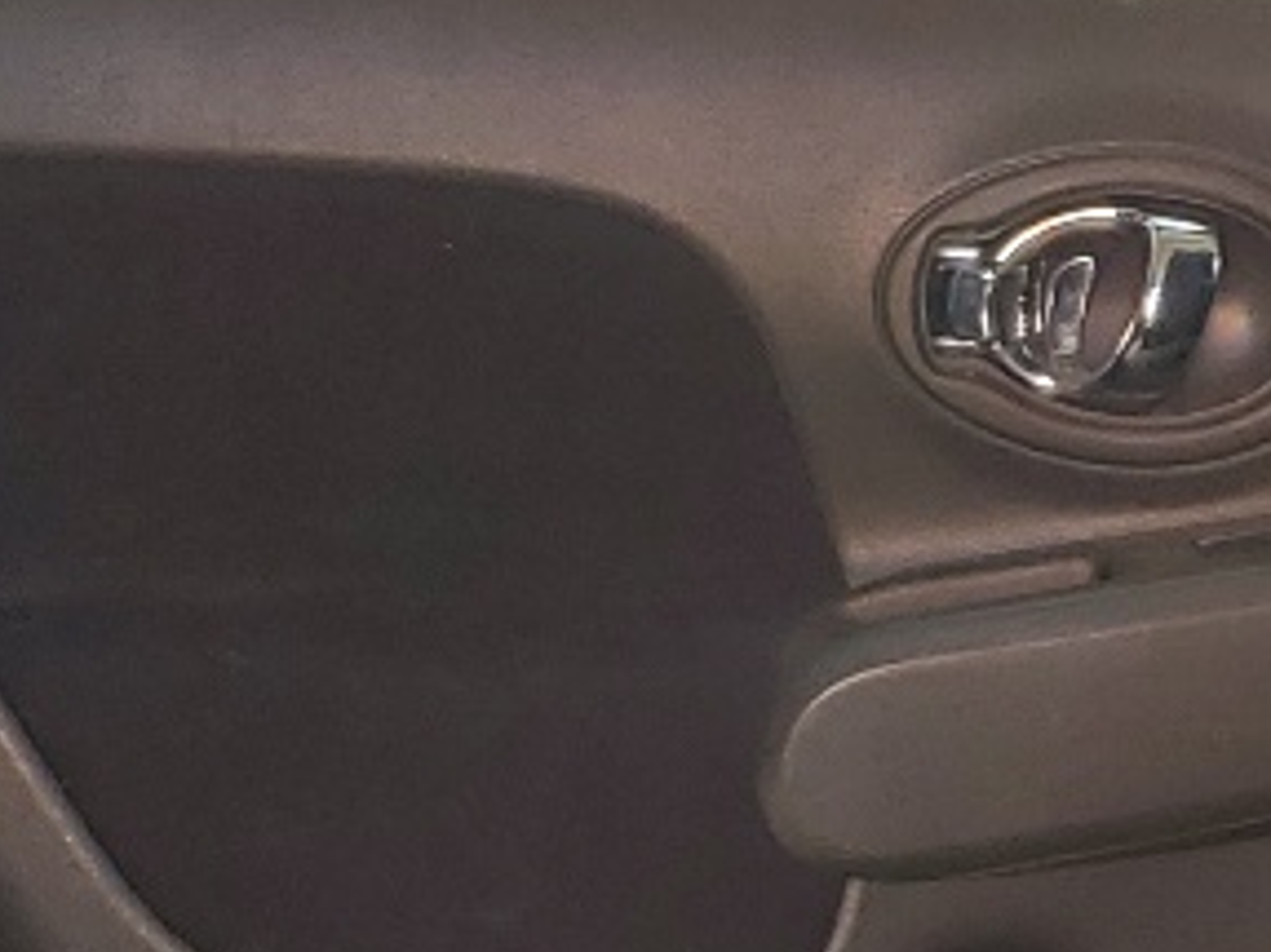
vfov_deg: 10.1
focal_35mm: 145
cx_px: 1413
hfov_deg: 13.3
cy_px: 1014
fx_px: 5322
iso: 50
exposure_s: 1/125
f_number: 1.5
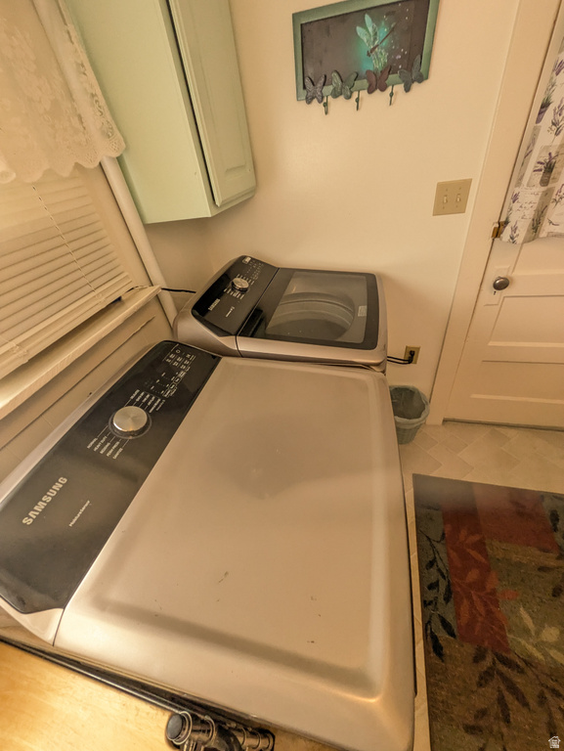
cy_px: 376
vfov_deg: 102.0
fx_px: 304
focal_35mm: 14
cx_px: 282
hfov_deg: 85.7
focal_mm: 1.83
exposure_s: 1/40
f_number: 2.2
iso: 257
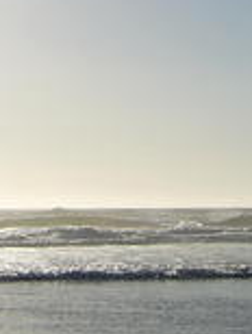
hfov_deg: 9.7
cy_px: 91
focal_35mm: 145
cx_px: -226
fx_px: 1404
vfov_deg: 13.6
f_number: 8
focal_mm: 5.8
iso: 50
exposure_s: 1/1600
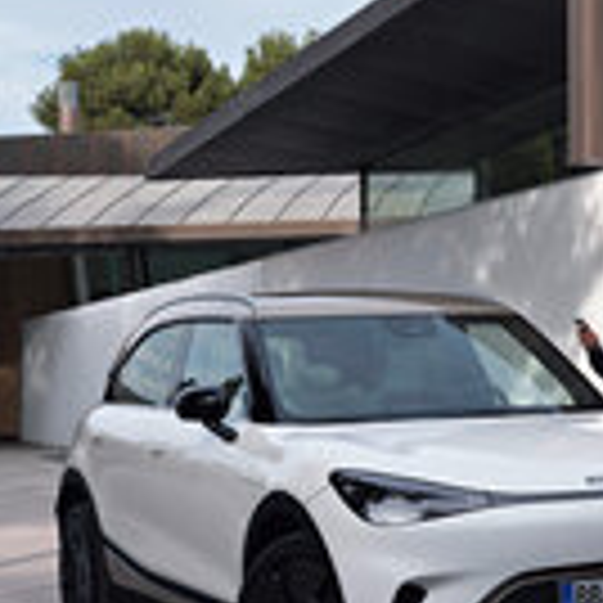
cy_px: 360
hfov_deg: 19.1
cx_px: 464
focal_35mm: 90
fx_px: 1774
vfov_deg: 19.3
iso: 250
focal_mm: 43.3
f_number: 11
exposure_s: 1/160
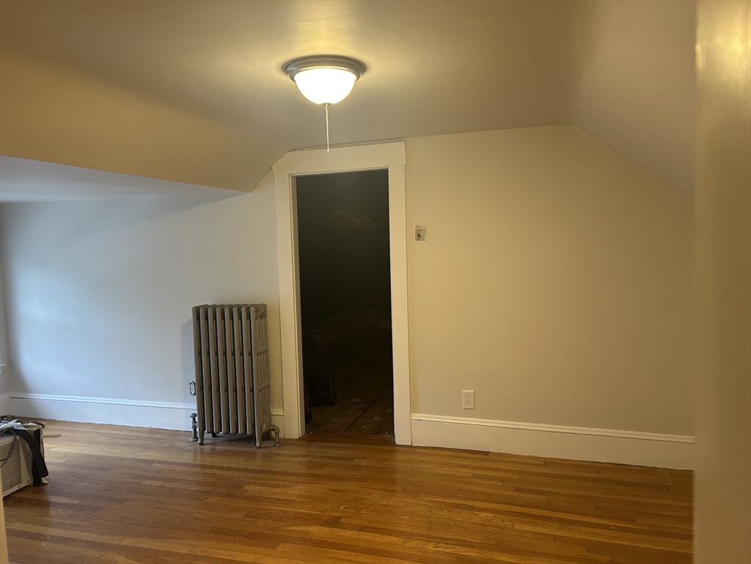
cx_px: 376
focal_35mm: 26
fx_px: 564
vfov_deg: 53.1
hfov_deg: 67.3
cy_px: 282
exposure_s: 1/60
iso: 125
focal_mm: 5.7
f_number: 1.5
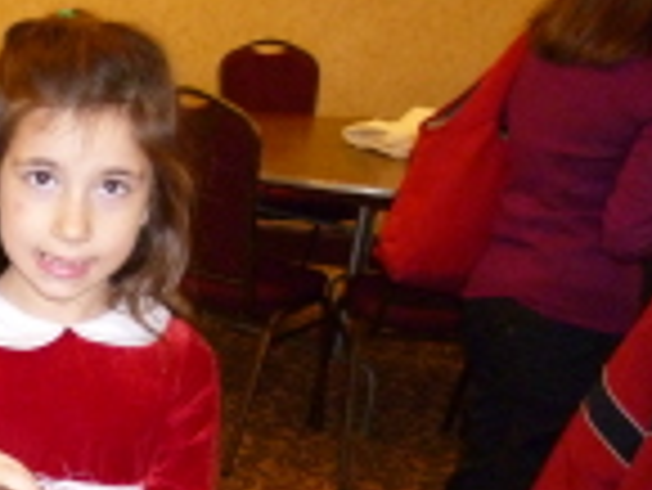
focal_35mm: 66
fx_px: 1244
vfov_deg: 21.8
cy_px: 429
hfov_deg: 26.3
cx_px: -124
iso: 320
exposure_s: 1/60
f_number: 2.2
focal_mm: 4.3
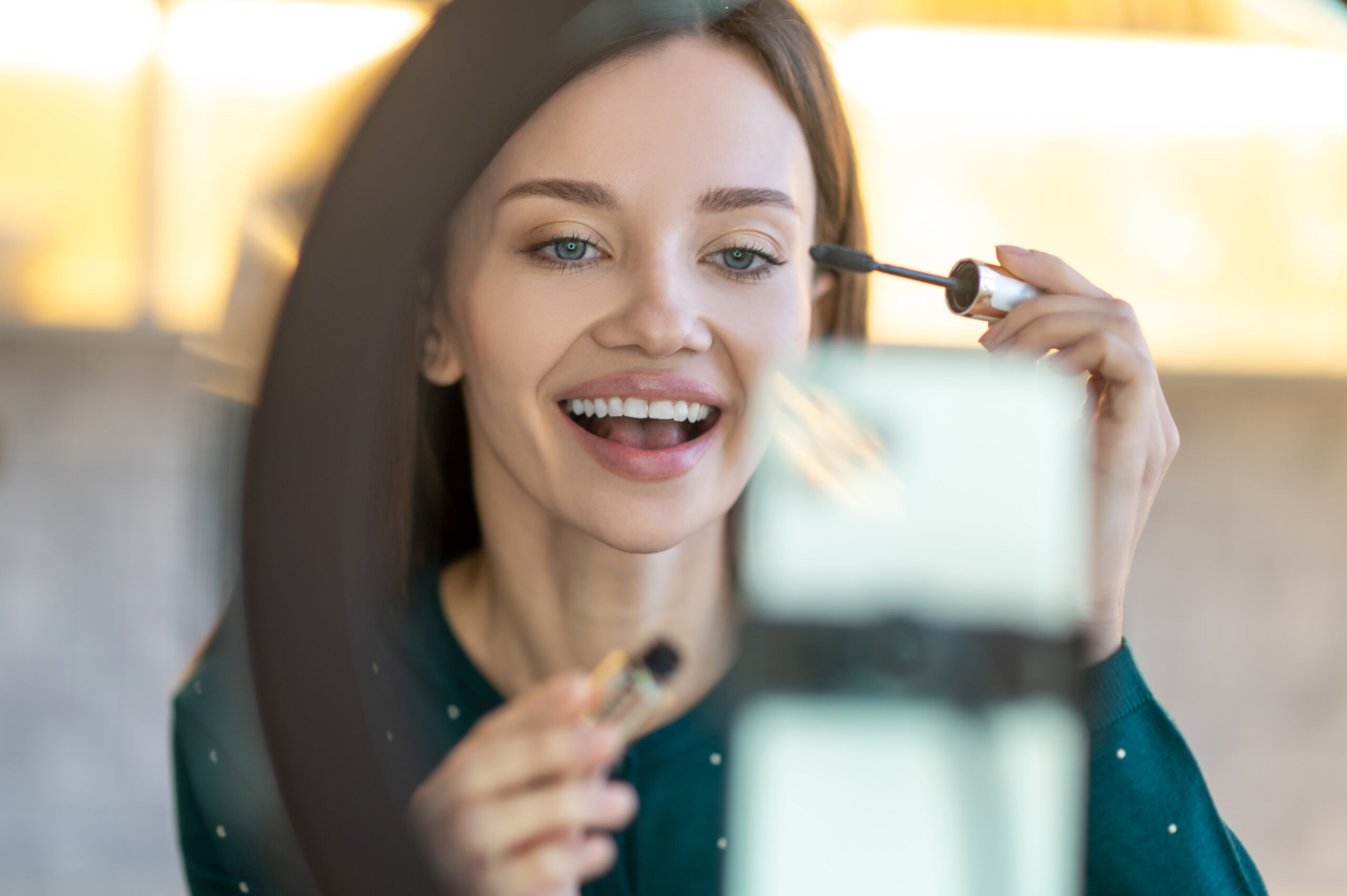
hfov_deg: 23.9
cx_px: 674
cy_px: 448
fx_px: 3178
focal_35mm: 85
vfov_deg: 16.0
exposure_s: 1/200
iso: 320
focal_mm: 85
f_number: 2.2
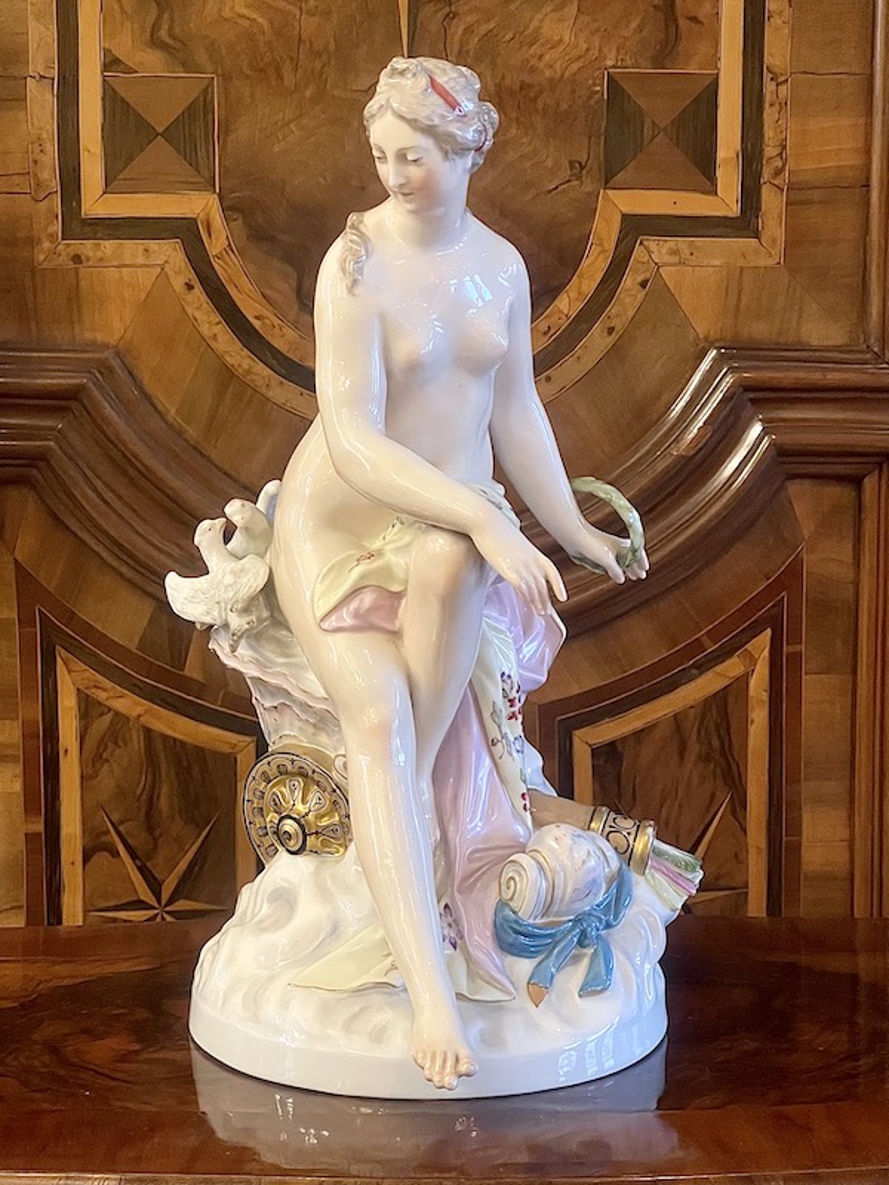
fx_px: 2192
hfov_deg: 22.9
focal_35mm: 64
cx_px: 444
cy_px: 592
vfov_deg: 30.3
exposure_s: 1/50
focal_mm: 7.5
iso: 500
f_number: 2.2
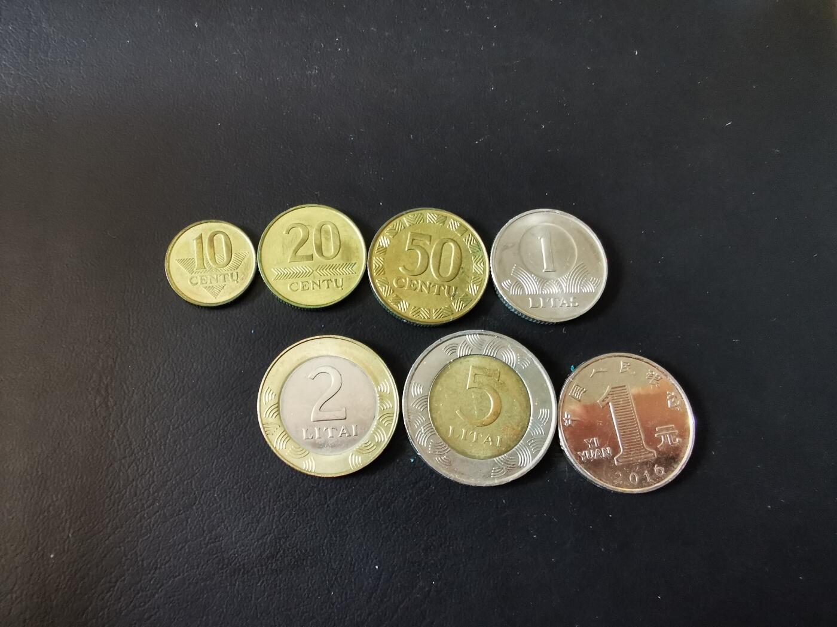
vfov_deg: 53.1
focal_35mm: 26
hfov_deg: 67.3
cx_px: 418
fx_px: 629
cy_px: 314
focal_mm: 2.35
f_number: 2.2
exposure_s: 1/33.3
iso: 320
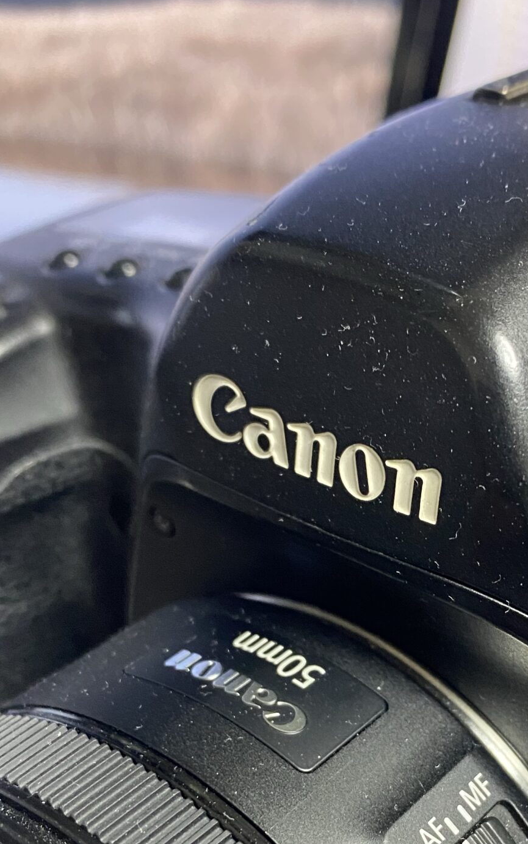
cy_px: 665
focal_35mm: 51
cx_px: 419
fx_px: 1174
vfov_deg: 38.2
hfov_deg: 25.0
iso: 320
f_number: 1.8
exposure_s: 1/50
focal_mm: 4.25
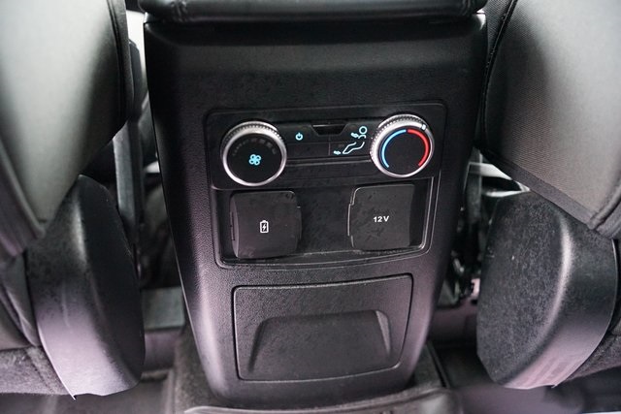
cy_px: 207
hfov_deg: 51.9
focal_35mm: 37
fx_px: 638
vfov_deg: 36.0
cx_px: 310
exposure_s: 1/50
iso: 6400
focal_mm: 37
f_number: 3.2
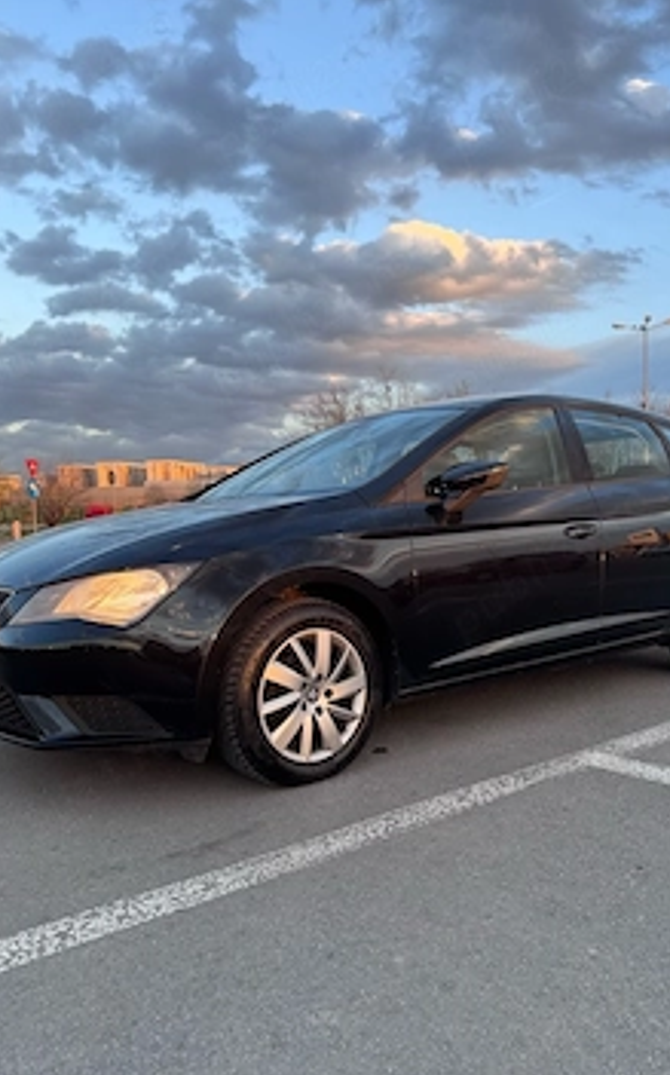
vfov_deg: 64.5
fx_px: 848
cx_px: 373
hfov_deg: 43.0
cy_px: 600
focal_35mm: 29
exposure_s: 1/271
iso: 64
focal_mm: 6.76
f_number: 1.78
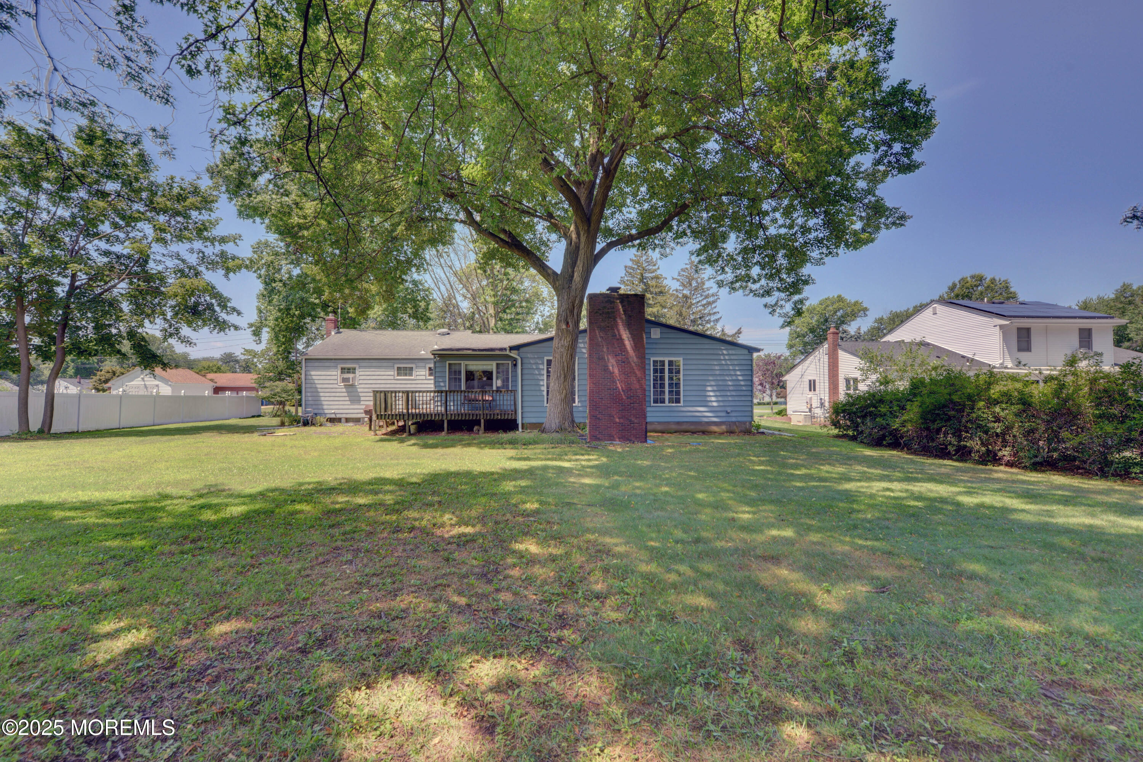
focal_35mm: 14
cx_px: 572
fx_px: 444
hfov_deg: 104.3
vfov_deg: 81.2
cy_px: 381
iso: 200
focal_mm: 14
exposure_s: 1/200
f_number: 8
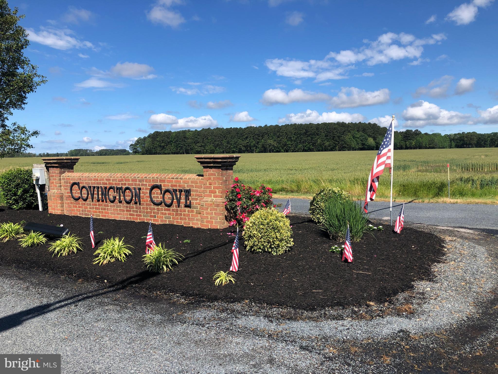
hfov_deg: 63.4
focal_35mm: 28
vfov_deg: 49.7
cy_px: 187
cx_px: 249
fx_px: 403
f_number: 1.8
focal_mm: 3.99
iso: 20
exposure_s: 1/2024
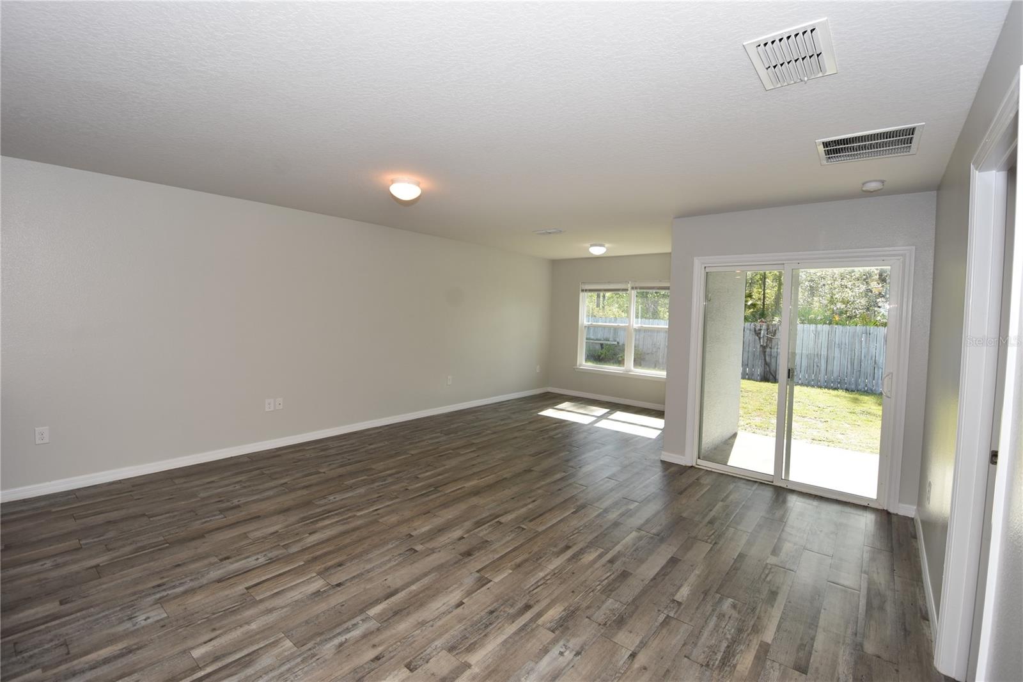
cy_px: 341
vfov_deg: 77.3
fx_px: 426
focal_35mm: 15
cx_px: 512
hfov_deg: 100.4
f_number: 5
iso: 200
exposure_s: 1/100
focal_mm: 10
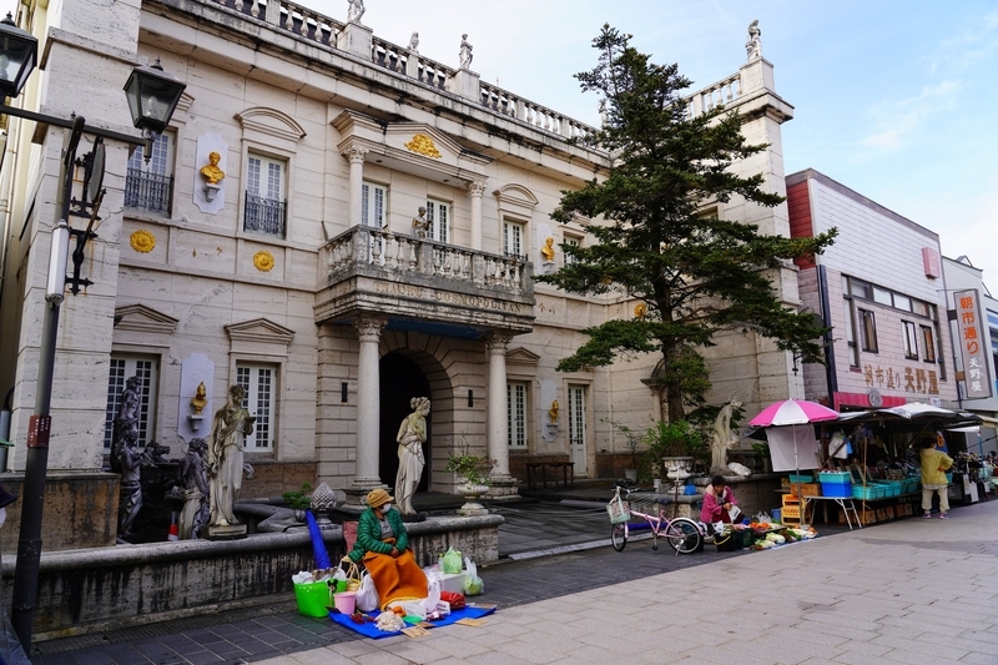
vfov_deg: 53.1
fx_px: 665
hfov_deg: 73.8
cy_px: 332
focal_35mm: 24
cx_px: 499
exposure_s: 1/100
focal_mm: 24
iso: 100
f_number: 7.1
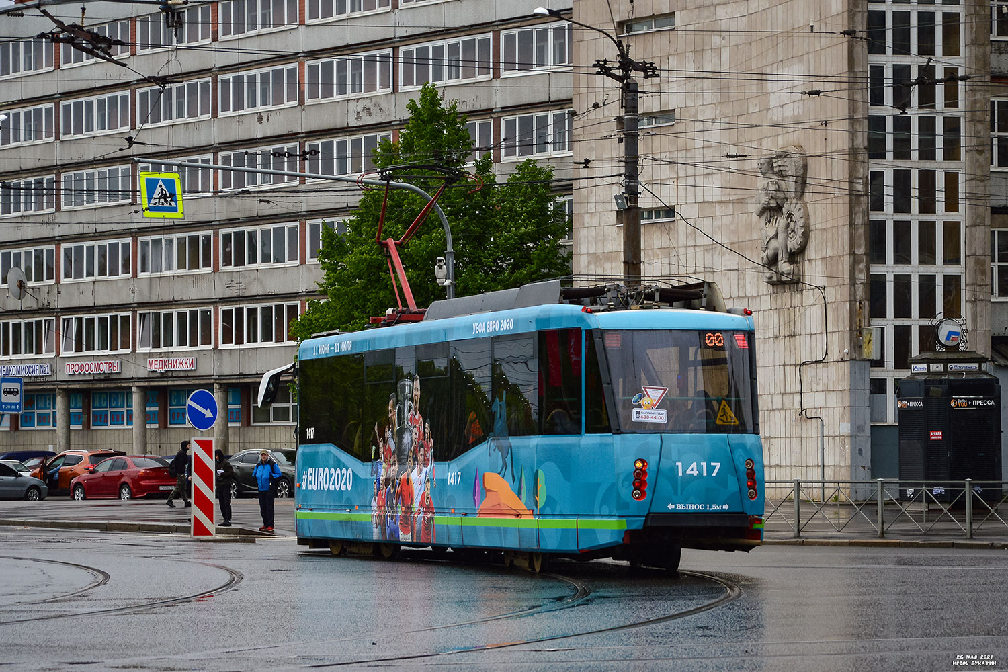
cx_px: 504
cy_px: 336
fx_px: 3150
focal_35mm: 112
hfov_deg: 18.2
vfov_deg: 12.2
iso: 400
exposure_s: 1/640
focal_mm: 75
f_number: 5.3
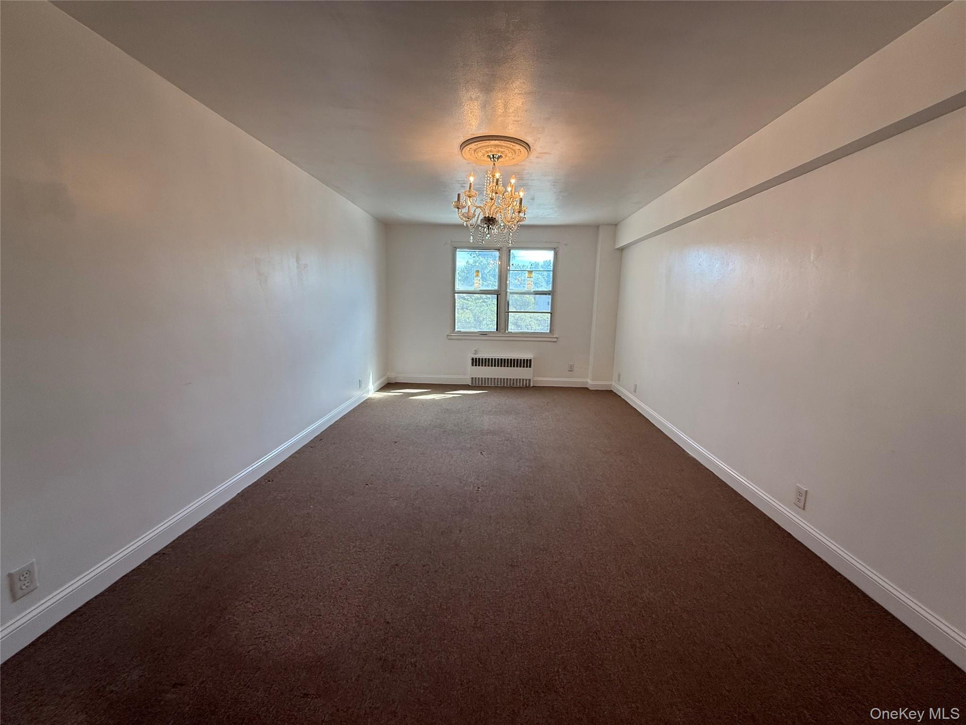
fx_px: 391
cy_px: 362
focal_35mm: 14
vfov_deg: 85.7
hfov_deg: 102.1
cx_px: 483
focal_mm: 2.22
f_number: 2.2
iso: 80
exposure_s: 1/120
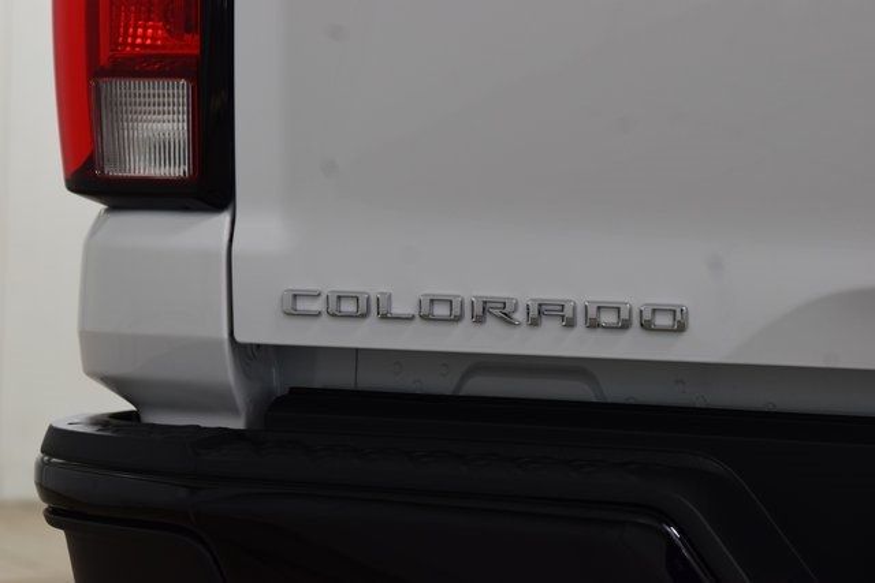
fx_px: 2552
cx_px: 438
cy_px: 292
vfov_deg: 13.0
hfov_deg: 19.5
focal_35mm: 105
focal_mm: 70
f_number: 7.1
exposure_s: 1/30
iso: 720
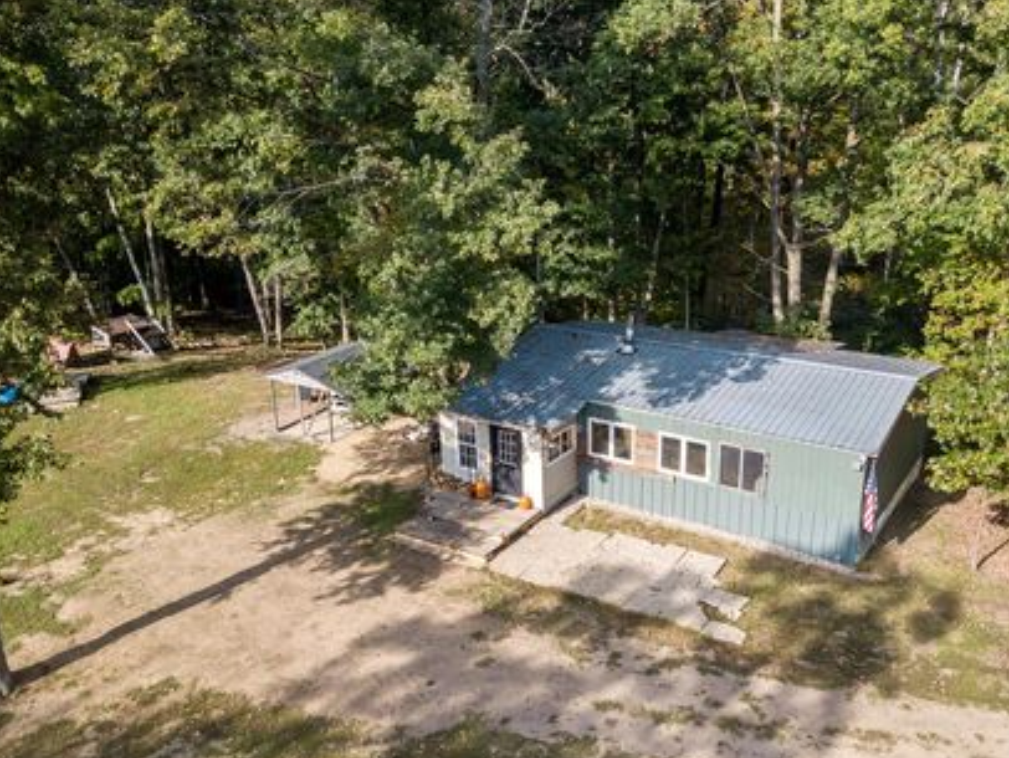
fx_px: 933
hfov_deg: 56.8
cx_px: 524
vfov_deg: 44.2
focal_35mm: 32
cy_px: 401
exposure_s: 1/1150
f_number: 2.2
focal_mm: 4.73
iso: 100
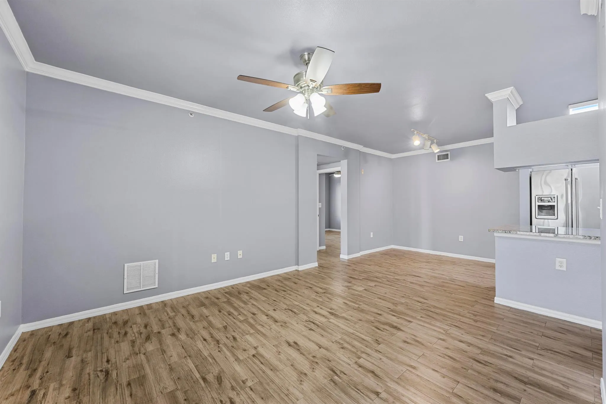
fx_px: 236
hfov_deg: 104.3
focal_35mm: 14
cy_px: 202
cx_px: 303
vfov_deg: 81.2
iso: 400
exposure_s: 1/2
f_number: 8
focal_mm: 14
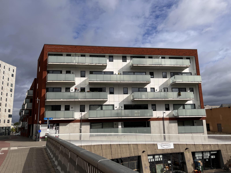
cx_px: 116
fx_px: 174
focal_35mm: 26
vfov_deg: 53.1
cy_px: 86
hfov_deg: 67.3
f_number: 1.6
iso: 50
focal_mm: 5.1
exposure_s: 1/7353
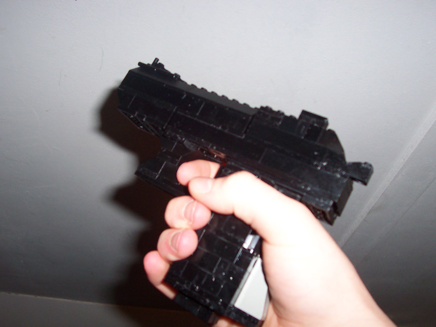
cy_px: 164
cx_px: 218
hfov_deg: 50.1
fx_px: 466
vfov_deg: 38.7
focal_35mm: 37
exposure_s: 1/60
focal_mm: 5.6
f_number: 2.8
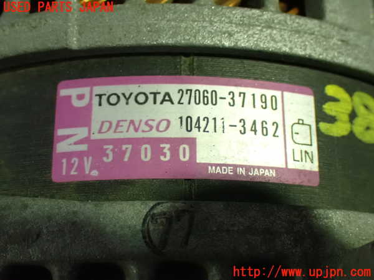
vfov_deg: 25.2
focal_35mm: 58
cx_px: 187
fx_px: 627
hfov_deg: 33.2
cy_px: 140
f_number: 3.5
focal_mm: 10.35
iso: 1600
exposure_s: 1/50
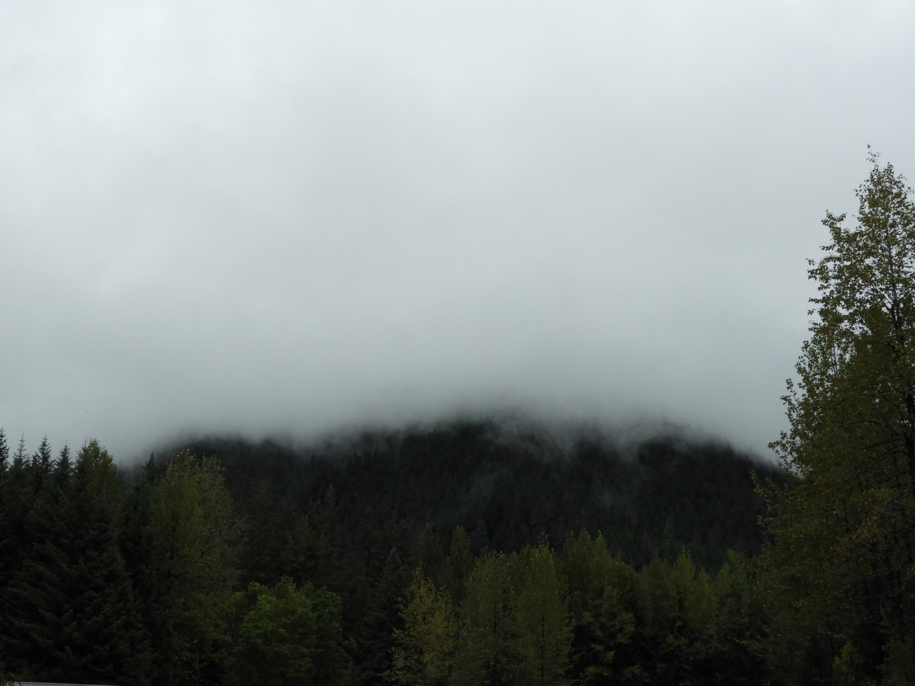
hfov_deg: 38.2
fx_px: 1322
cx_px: 458
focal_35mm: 50
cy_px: 343
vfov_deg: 29.1
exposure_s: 1/640
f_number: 4
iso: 100
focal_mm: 9
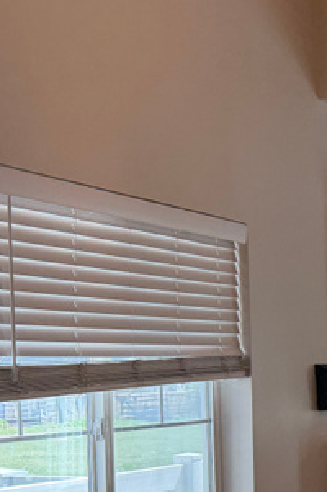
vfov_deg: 23.4
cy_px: 428
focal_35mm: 85
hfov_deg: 13.9
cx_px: 626
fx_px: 1161
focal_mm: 6.76
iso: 80
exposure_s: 1/207
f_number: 1.78
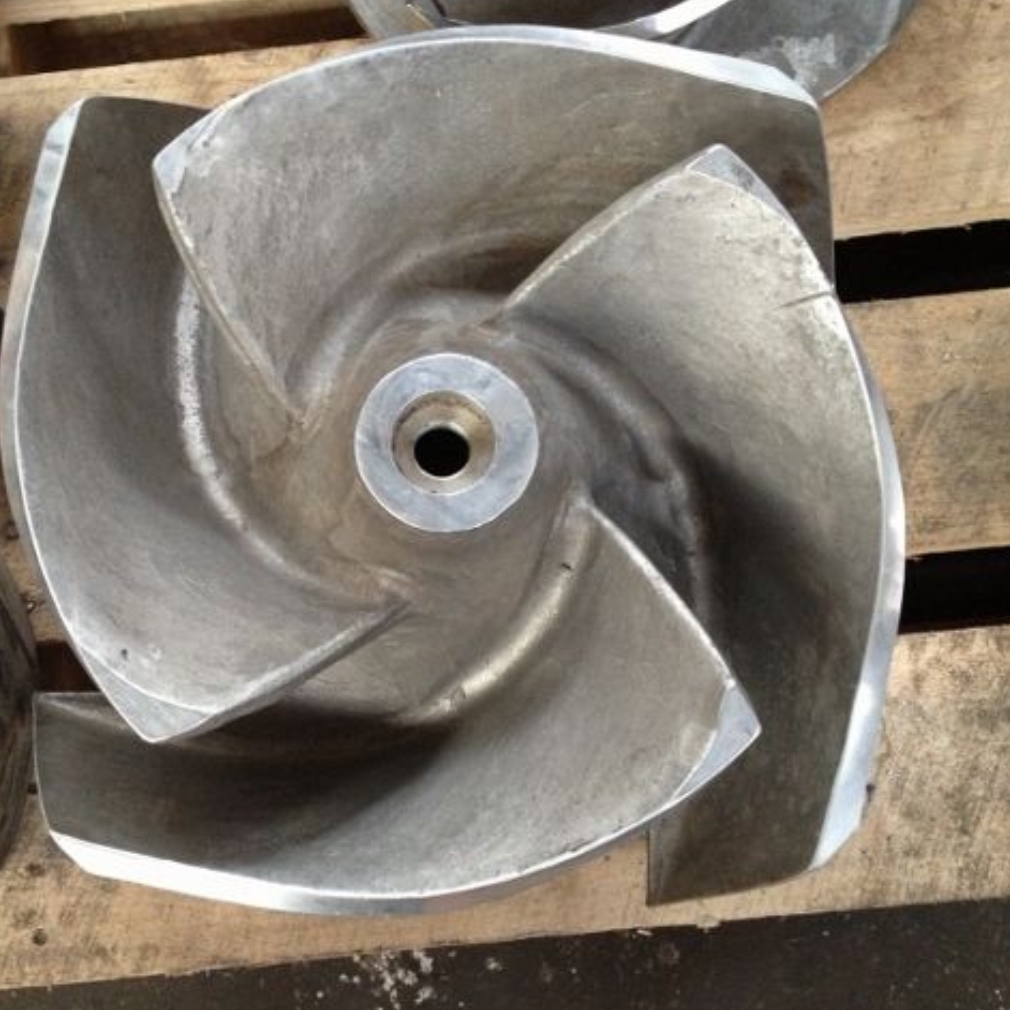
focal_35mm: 42
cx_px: 388
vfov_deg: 40.0
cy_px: 510
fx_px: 1386
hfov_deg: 39.8
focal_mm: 4.28
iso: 250
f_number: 2.4
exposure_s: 1/20
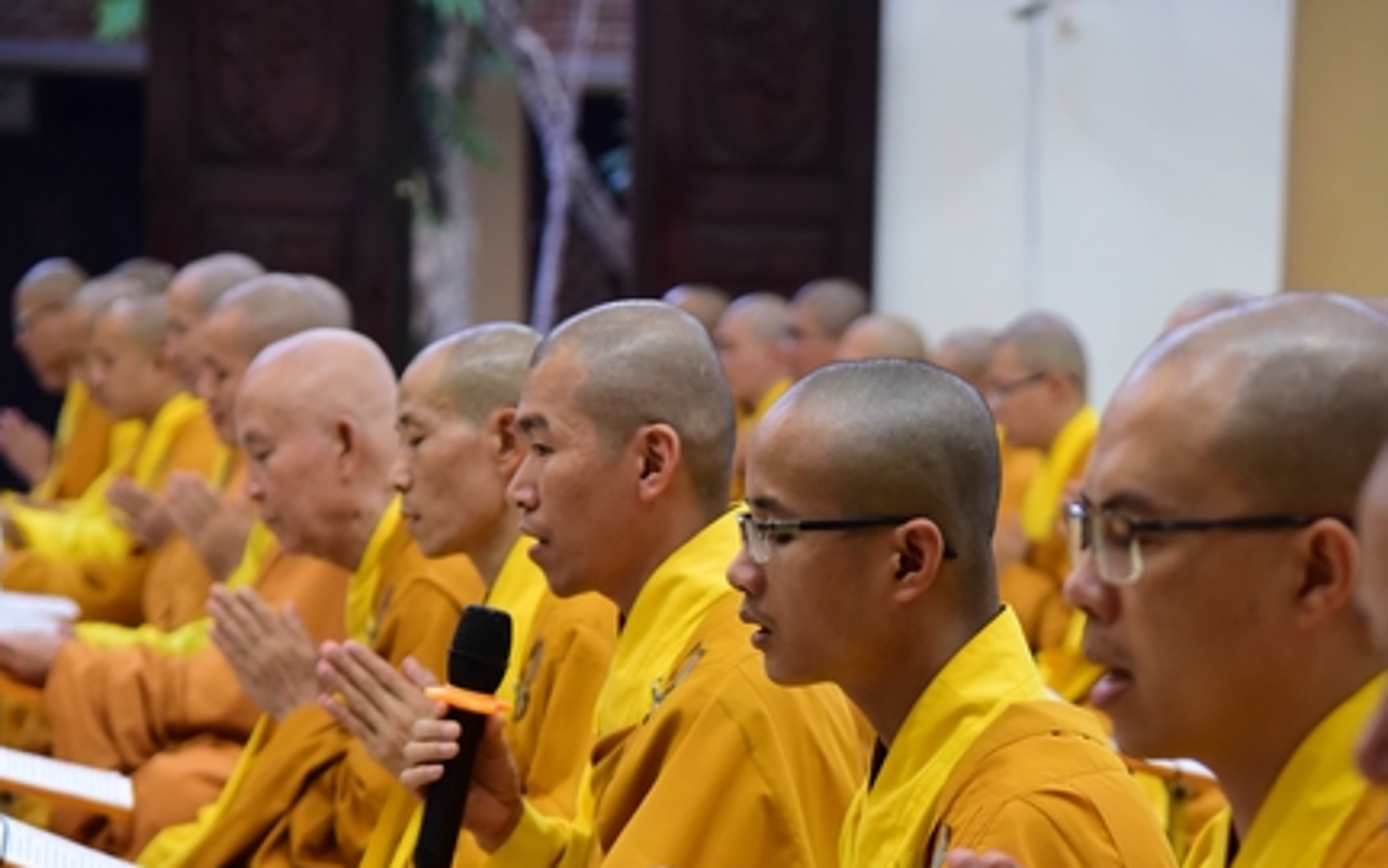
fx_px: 4993
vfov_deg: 9.9
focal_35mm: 132
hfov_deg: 15.8
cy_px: 845
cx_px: 694
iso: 2500
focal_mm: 86
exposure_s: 1/50
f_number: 4.5
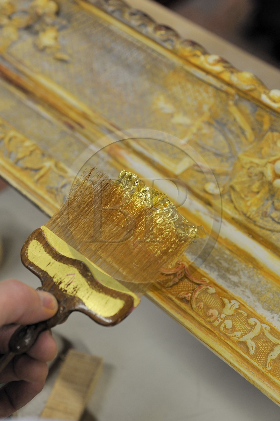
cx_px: 140
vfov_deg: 33.4
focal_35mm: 60
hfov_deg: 22.6
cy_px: 210
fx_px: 701
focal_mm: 60
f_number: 5.6
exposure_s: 1/60
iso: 400
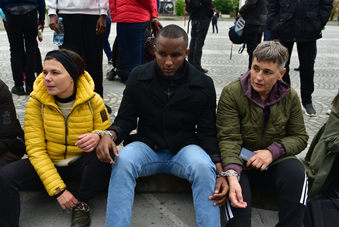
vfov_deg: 41.1
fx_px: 301
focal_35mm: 32
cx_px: 170
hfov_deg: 58.7
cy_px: 114
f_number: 4.5
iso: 500
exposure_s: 1/800
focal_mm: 32
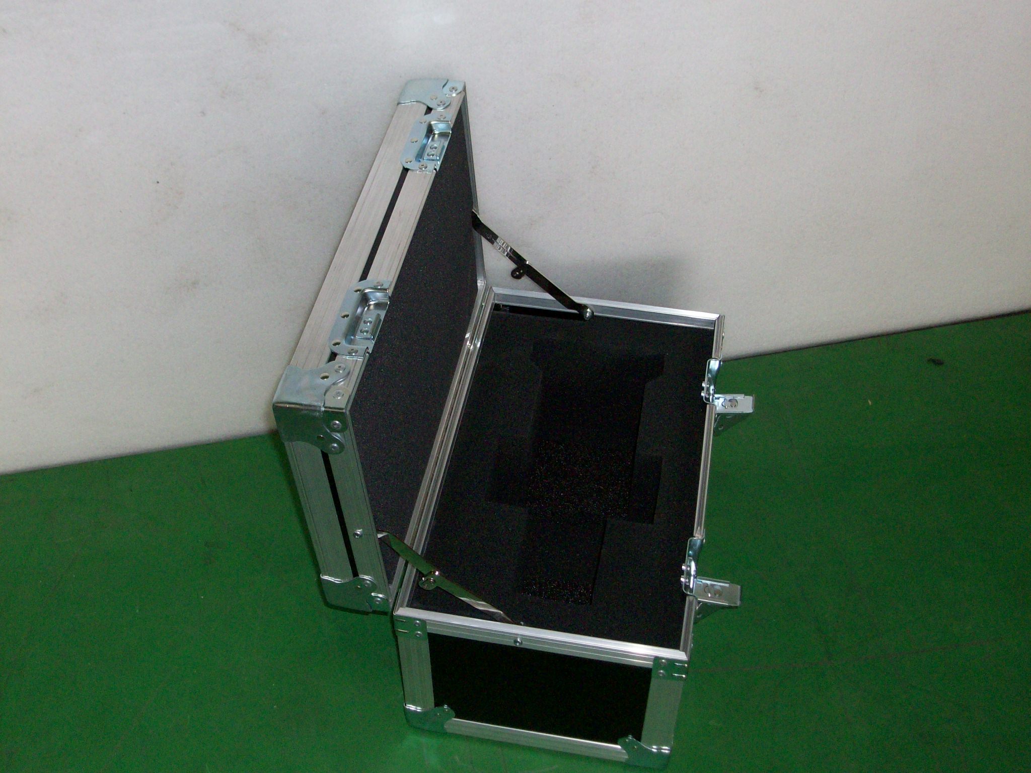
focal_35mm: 42
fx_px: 1251
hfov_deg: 44.8
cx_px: 516
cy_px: 386
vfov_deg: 34.3
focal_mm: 7.1
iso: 160
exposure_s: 1/65.1
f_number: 3.2
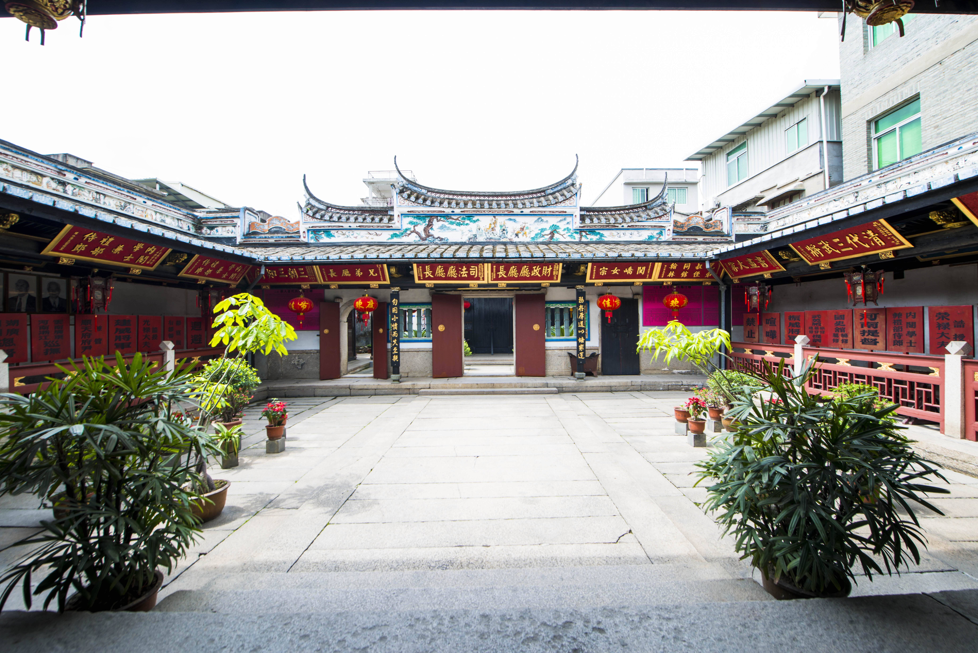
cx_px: 489
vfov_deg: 81.2
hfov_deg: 104.2
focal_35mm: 14
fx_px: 380
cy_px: 326
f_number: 7.1
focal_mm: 14
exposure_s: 1/60
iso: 100
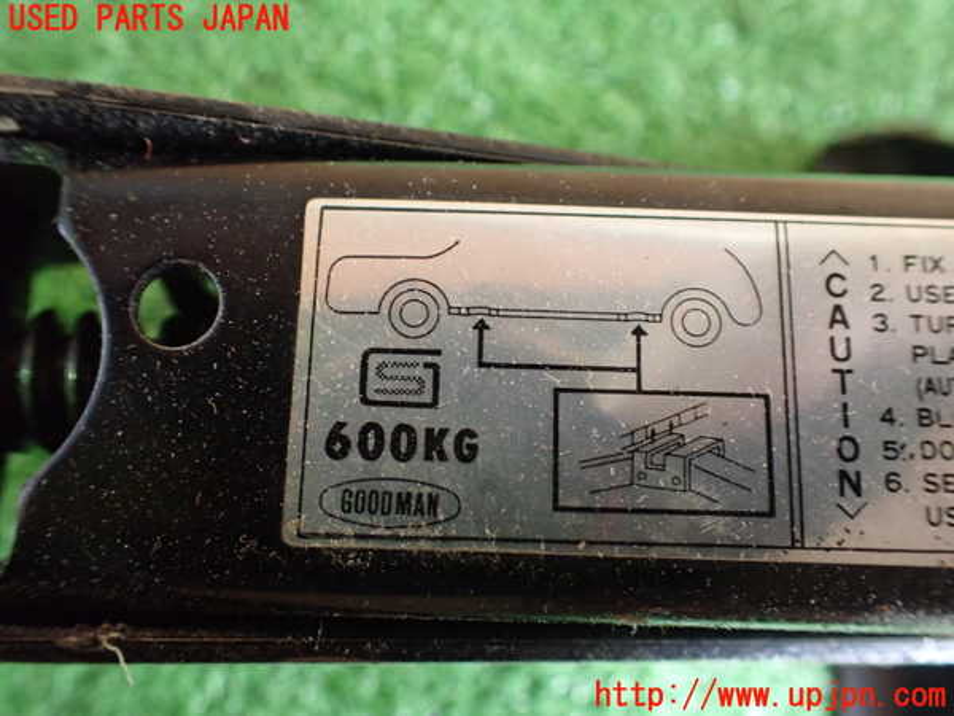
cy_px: 358
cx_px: 477
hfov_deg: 60.0
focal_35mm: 30
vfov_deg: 46.8
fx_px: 827
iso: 1000
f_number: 2.3
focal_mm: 5.4
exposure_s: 1/30
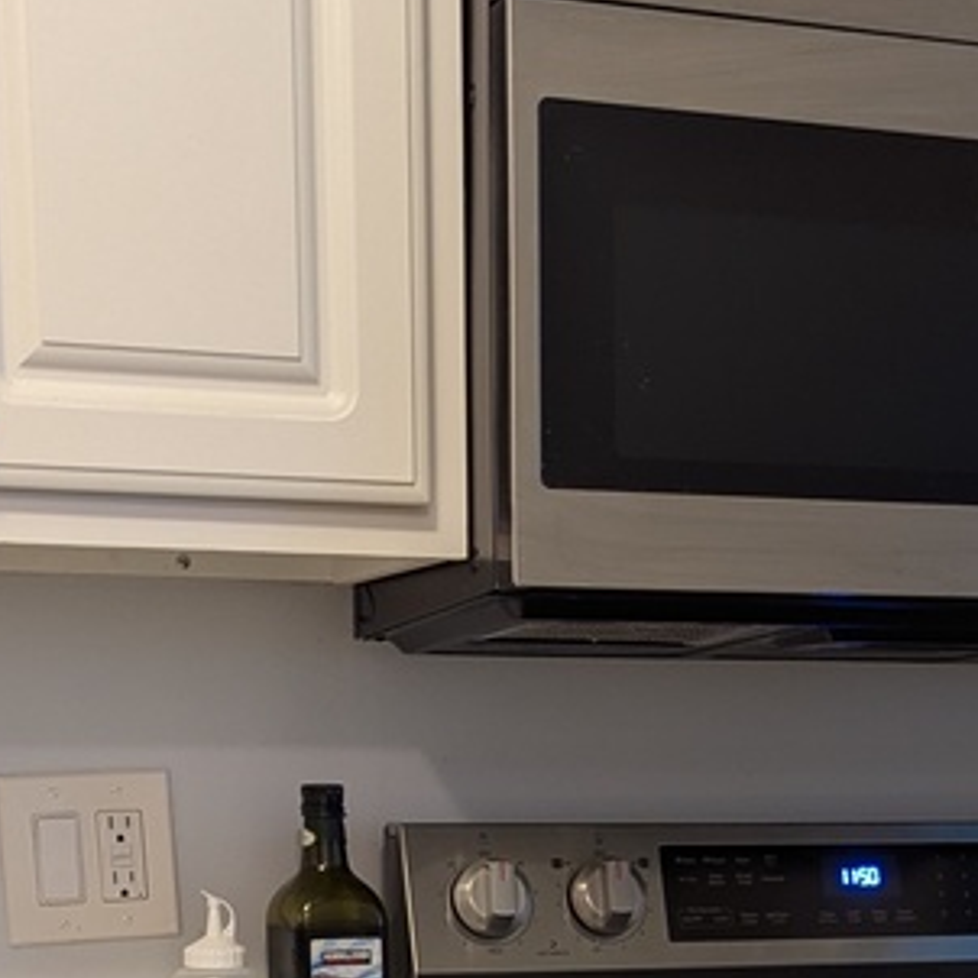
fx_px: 2429
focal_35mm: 76
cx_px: 649
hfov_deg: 22.7
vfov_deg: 21.4
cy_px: 1127
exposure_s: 1/28.2
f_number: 1.85
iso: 165
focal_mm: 6.81
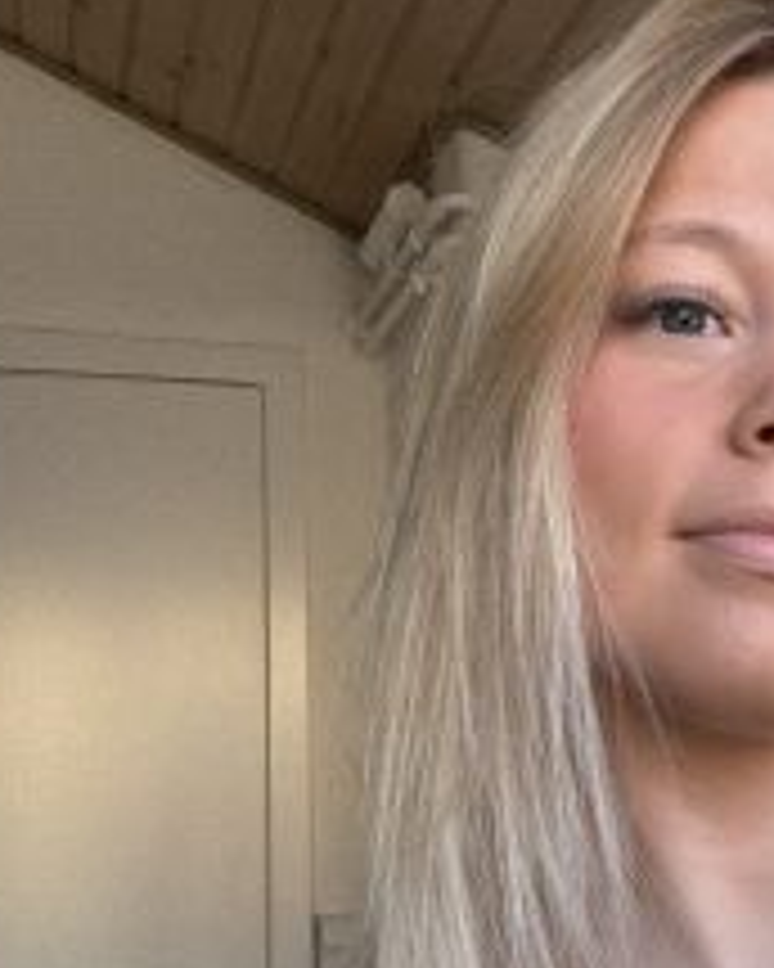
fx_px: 1346
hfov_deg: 29.6
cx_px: 801
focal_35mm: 47
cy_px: 520
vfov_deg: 39.5
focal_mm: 2.69
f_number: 1.9
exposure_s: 1/105
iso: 80
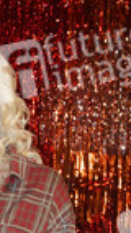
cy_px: 310
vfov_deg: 17.8
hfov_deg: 10.4
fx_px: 691
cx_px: -79
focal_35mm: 112
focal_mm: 38
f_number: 6.3
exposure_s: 1/200
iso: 1600
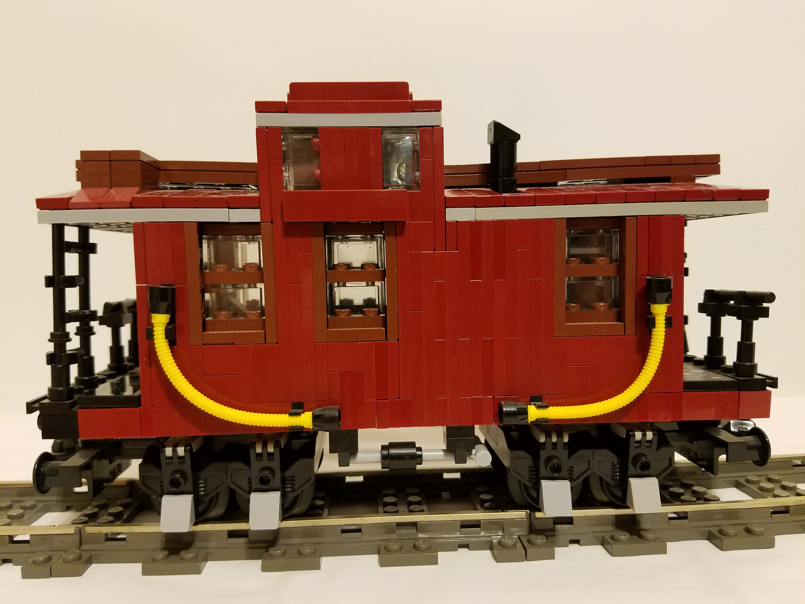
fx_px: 605
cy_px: 302
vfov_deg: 53.1
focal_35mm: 26
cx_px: 402
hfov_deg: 67.3
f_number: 1.7
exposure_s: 1/20
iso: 200
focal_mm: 4.2
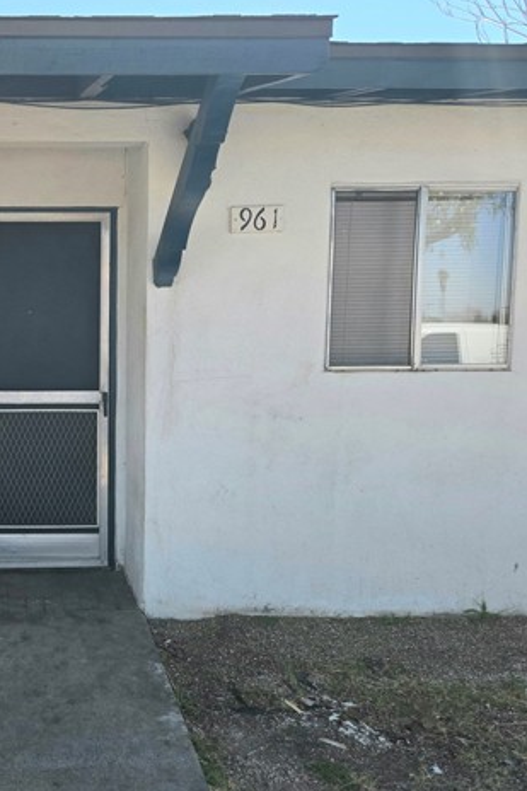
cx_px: 38
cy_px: 399
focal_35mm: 33
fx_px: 725
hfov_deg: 37.0
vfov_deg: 57.2
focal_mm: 5.4
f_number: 1.8
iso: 80
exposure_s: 1/2500
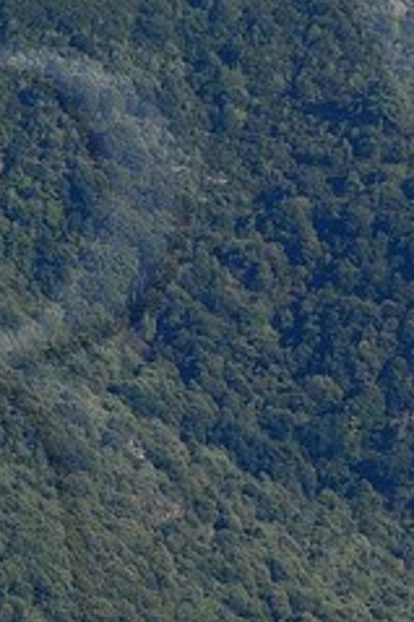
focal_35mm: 1071
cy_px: 375
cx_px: -279
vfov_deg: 1.9
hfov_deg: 1.3
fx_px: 18500
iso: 400
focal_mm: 160
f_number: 10
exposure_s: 1/1000
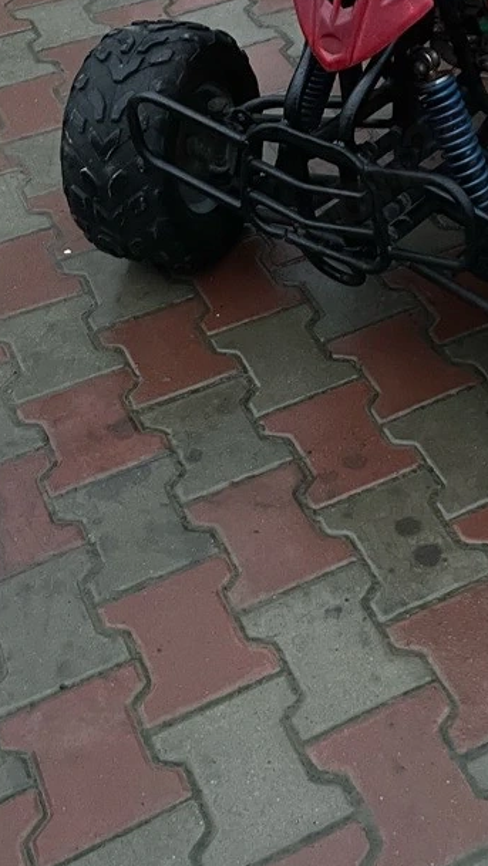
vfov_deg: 33.2
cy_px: 222
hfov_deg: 18.9
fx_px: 1425
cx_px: 499
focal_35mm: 62
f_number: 1.6
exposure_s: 1/60
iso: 250
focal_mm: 4.2
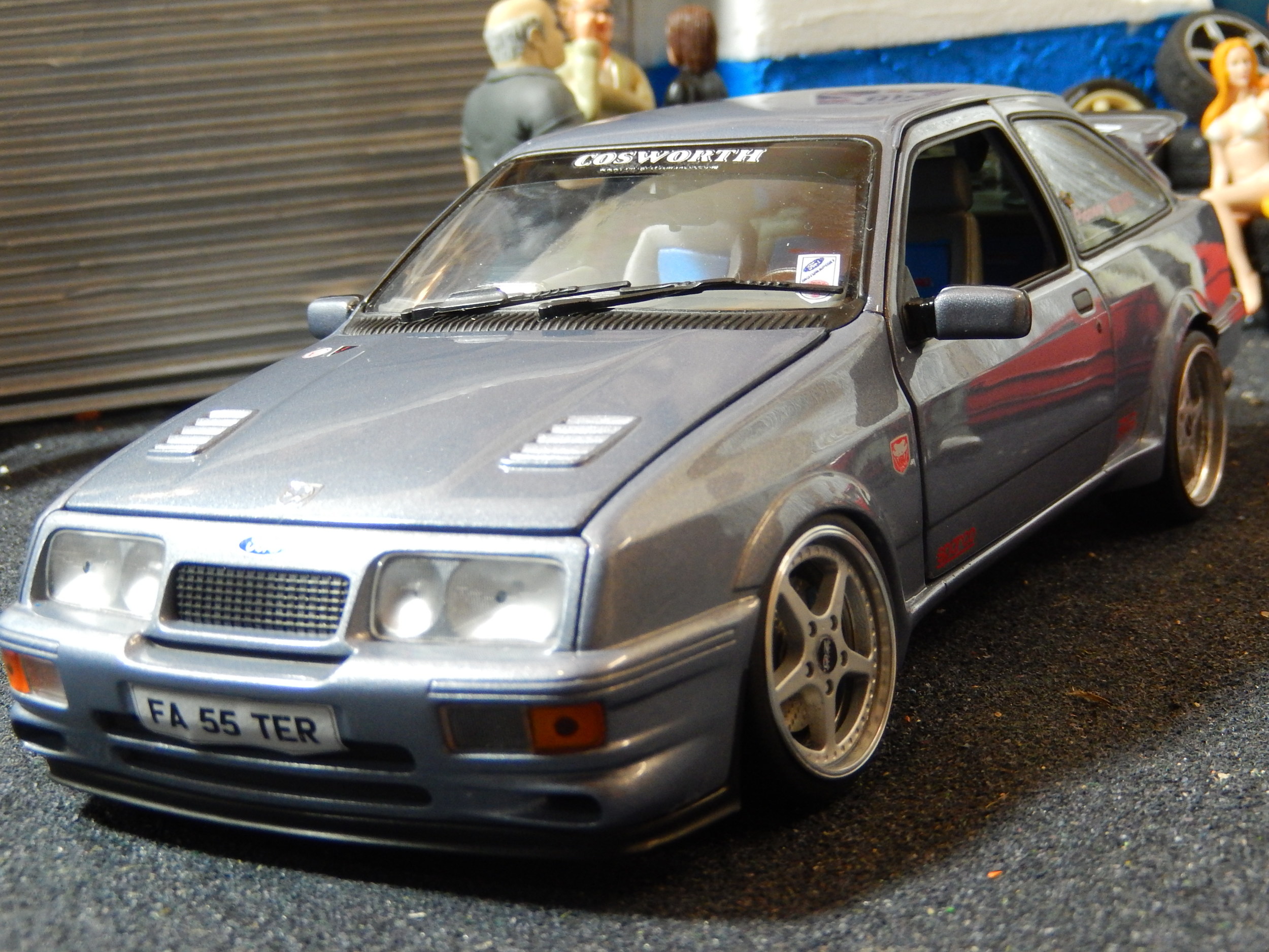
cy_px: 476
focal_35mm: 58
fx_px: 2126
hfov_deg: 33.2
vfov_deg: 25.2
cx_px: 634
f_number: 4.6
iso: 400
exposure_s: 1/8
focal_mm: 10.4
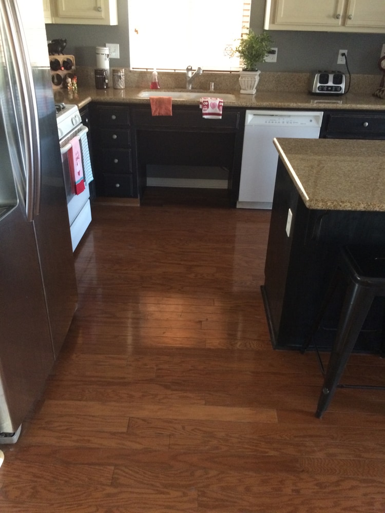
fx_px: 430
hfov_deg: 48.2
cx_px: 192
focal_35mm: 29
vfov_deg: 61.7
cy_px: 256
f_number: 2.2
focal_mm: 4.15
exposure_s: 1/20
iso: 320
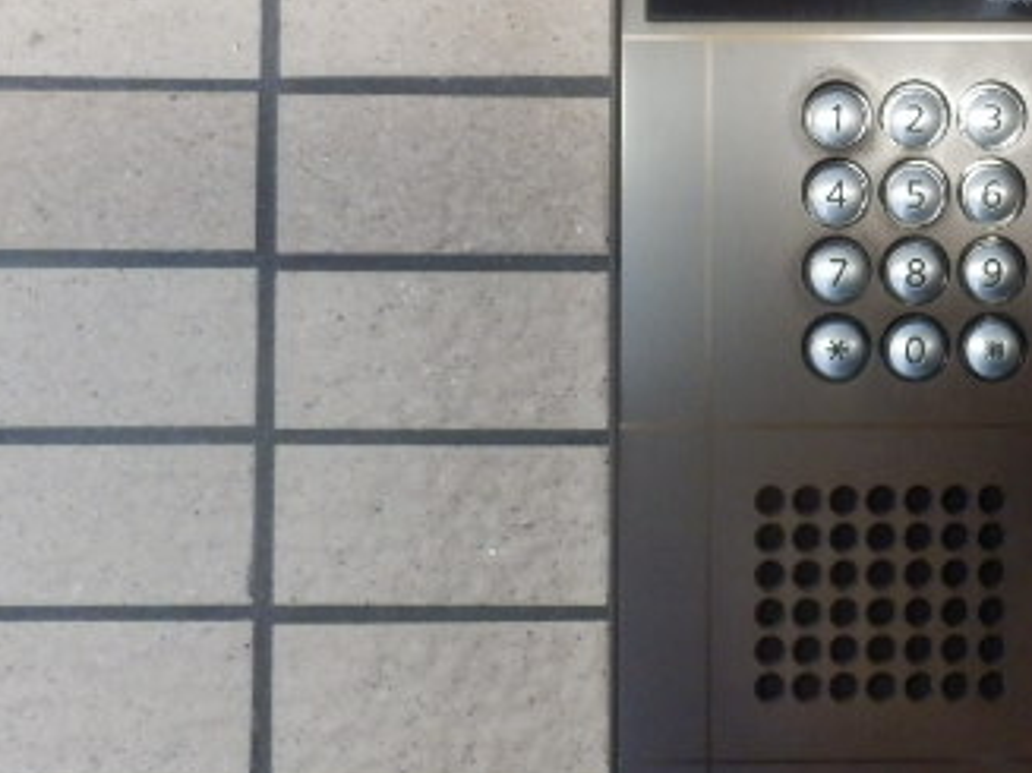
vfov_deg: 30.4
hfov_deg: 38.3
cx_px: 881
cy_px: 211
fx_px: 1401
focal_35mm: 47
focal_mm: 4.2
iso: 800
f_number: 3
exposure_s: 1/20
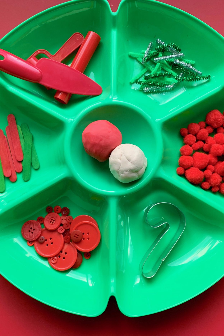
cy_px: 166
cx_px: 115
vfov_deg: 51.9
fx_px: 345
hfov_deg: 35.9
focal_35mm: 37
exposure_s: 1/121
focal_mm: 4.25
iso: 100
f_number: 1.8
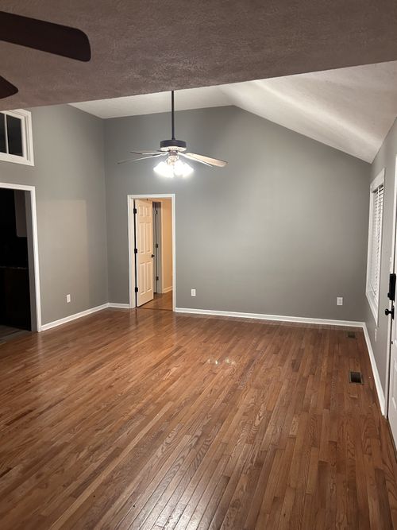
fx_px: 398
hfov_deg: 53.0
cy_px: 265
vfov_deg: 67.3
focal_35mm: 26
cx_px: 198
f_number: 1.5
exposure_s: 1/60
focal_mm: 5.7
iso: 400
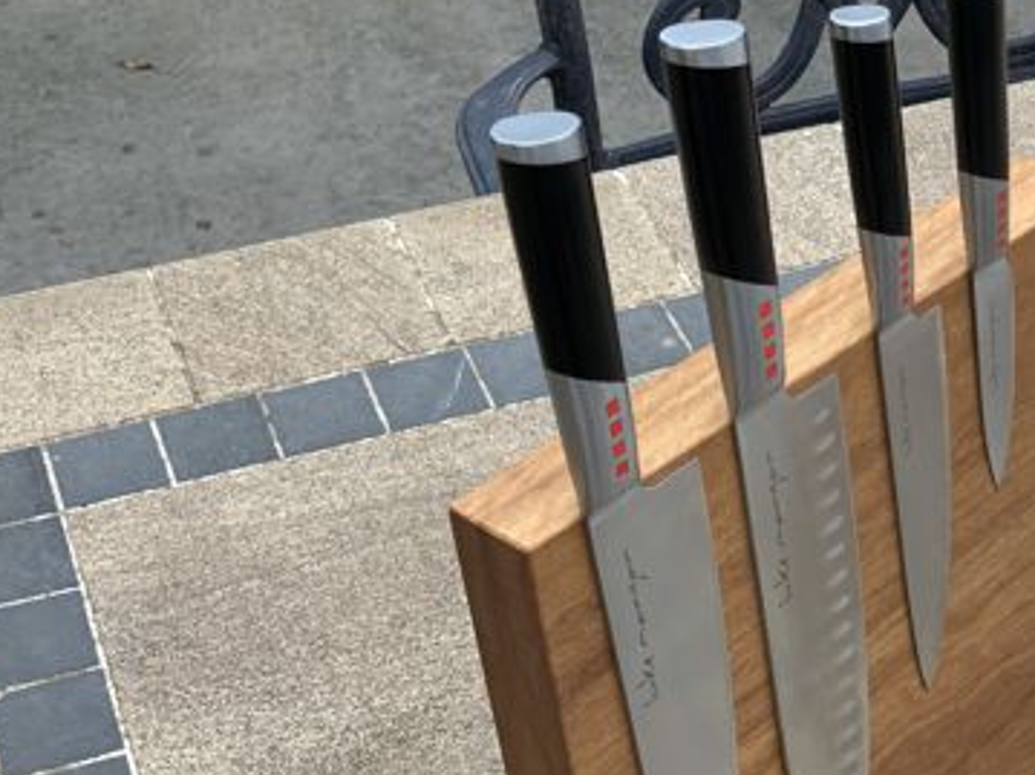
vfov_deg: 16.9
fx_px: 2600
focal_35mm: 87
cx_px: 689
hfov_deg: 22.4
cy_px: 472
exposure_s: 1/122
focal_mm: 6
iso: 16
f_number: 2.4
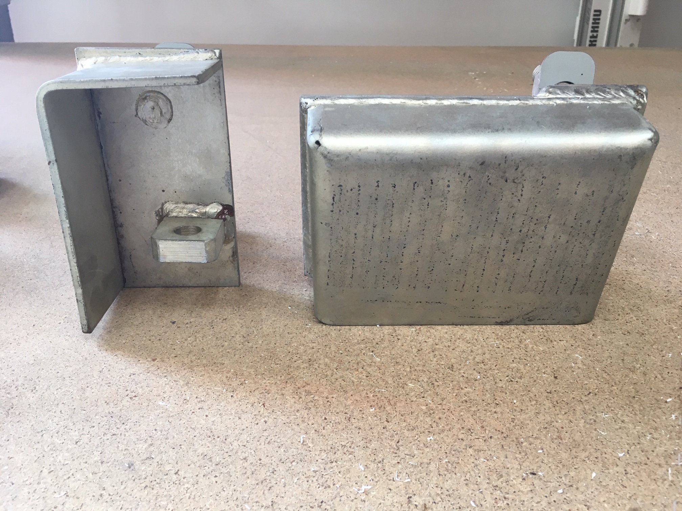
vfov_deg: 48.2
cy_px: 256
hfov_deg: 61.7
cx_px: 341
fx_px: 571
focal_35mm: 29
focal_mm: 4.15
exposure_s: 1/33
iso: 40
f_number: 2.2
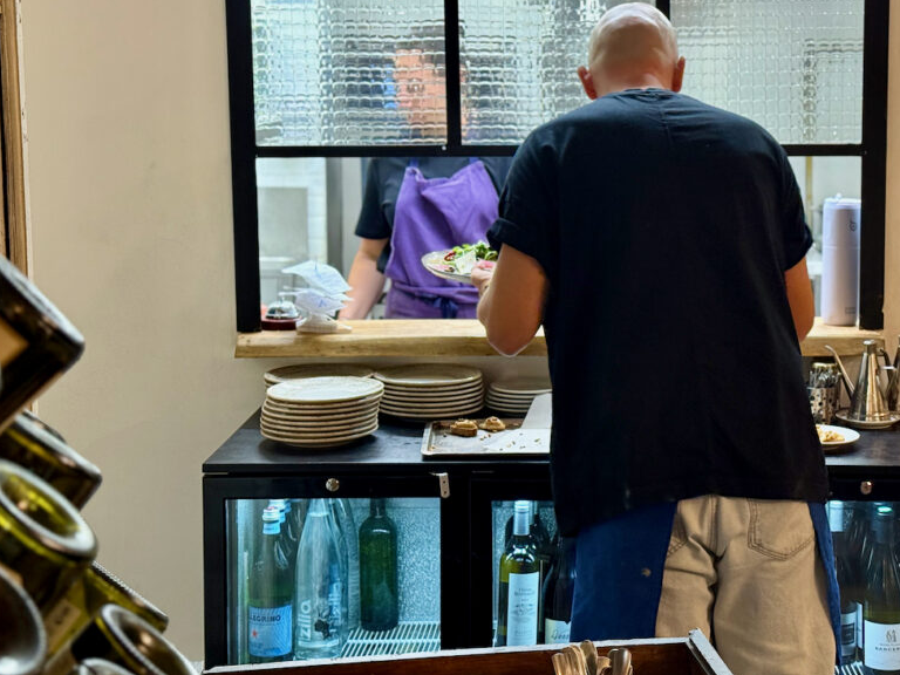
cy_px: 232
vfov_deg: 22.8
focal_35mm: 64
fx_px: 1664
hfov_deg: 30.1
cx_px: 593
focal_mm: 6.76
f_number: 1.78
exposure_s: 1/33
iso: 320
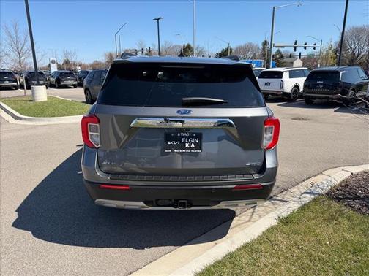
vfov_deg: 56.8
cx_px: 184
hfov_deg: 71.6
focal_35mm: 24
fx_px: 256
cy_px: 138
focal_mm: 6.76
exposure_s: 1/3584
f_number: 1.78
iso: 80
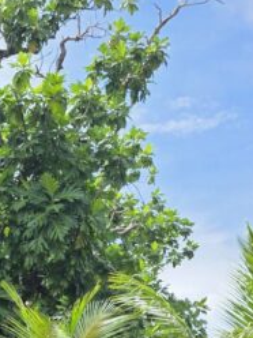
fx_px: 926
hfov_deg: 13.7
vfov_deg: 18.2
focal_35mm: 95
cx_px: -219
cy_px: 521
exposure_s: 1/10000
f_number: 1.7
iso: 80
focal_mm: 6.3
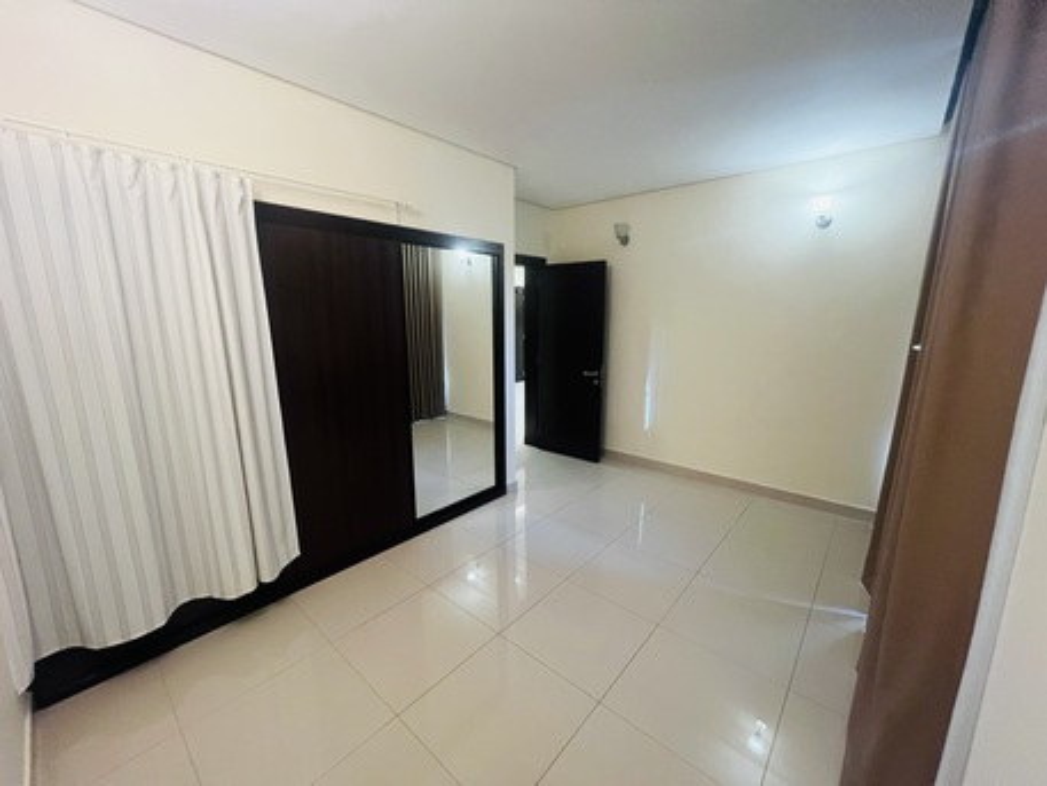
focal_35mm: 13
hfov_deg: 106.2
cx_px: 524
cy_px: 393
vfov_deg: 89.9
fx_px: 393
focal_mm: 1.57
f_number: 1.8
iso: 800
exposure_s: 1/50
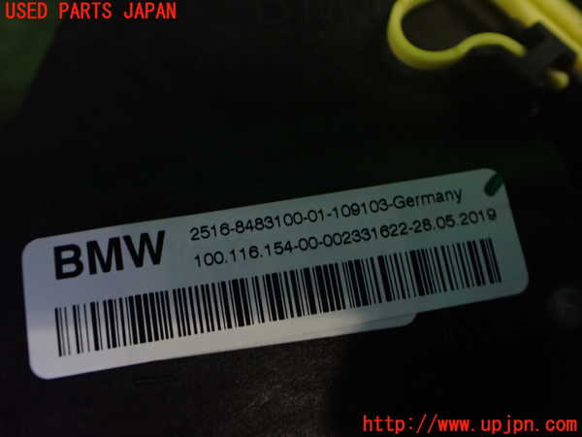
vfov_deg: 46.8
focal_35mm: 30
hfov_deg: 60.0
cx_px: 291
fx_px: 504
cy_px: 218
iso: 500
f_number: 2.3
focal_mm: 5.4
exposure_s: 1/125
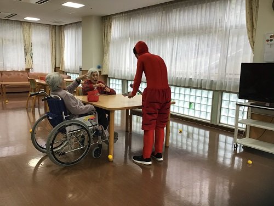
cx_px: 137
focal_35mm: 31
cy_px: 103
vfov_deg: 45.4
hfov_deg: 58.4
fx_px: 245
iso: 32
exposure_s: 1/40
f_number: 2.4
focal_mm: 3.3
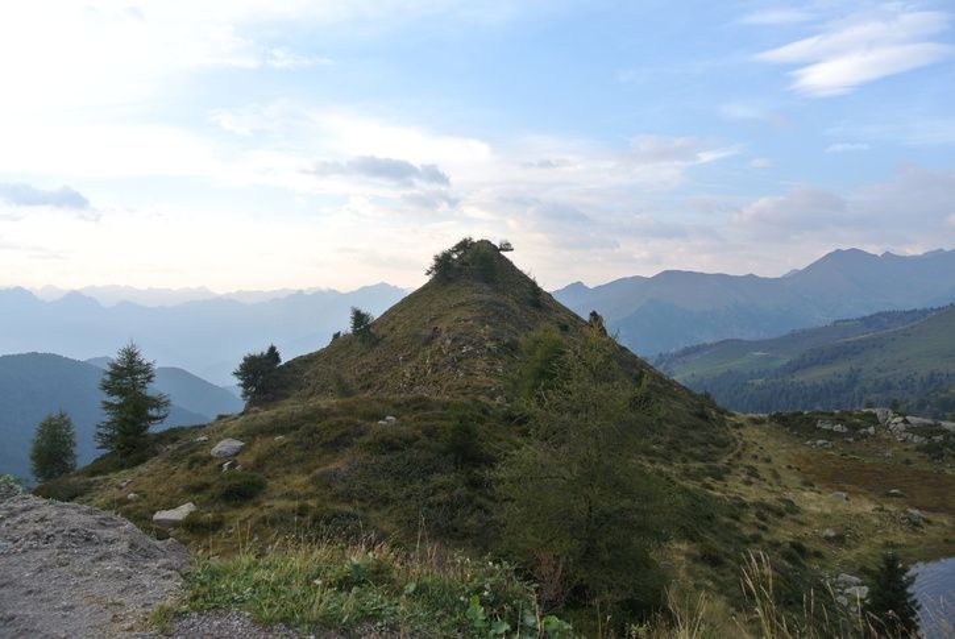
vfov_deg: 48.0
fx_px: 717
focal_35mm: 27
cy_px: 320
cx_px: 478
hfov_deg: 67.3
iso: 100
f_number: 5.6
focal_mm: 10
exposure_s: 1/100
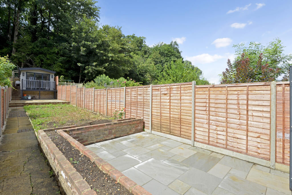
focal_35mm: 16
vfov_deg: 73.8
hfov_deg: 96.7
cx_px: 146
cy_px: 98
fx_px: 130
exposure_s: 1/60
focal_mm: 16
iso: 400
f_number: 20
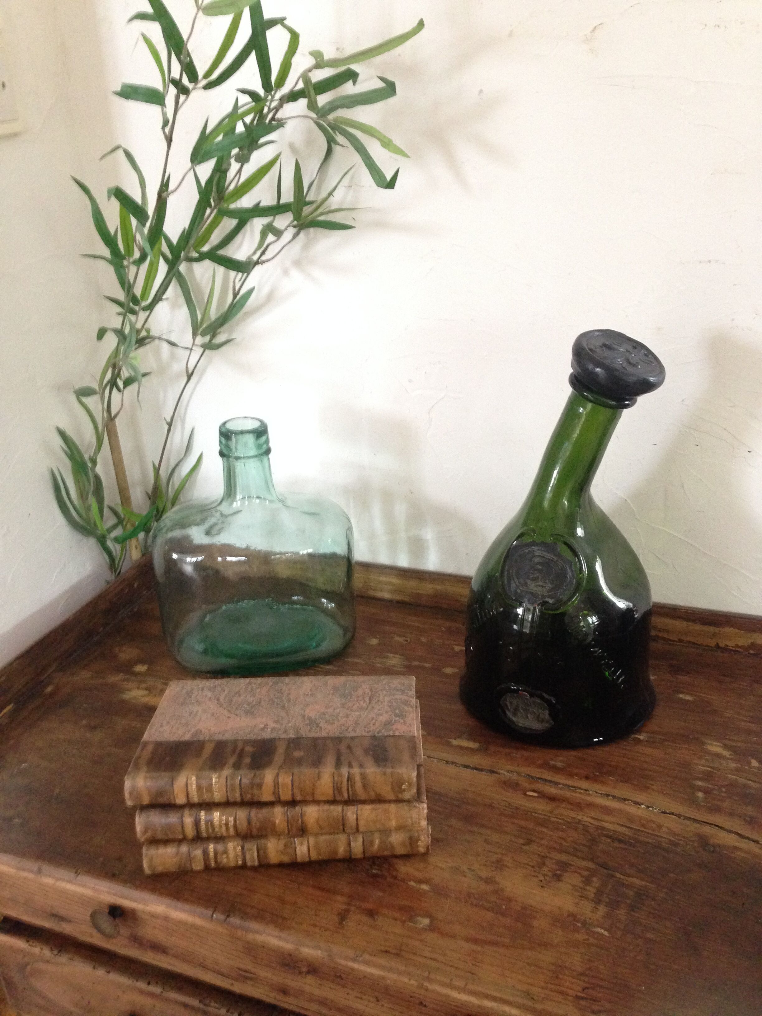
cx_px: 381
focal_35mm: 33
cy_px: 508
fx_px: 969
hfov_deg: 42.9
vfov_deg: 55.4
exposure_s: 1/15
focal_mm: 4.12
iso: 320
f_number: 2.4
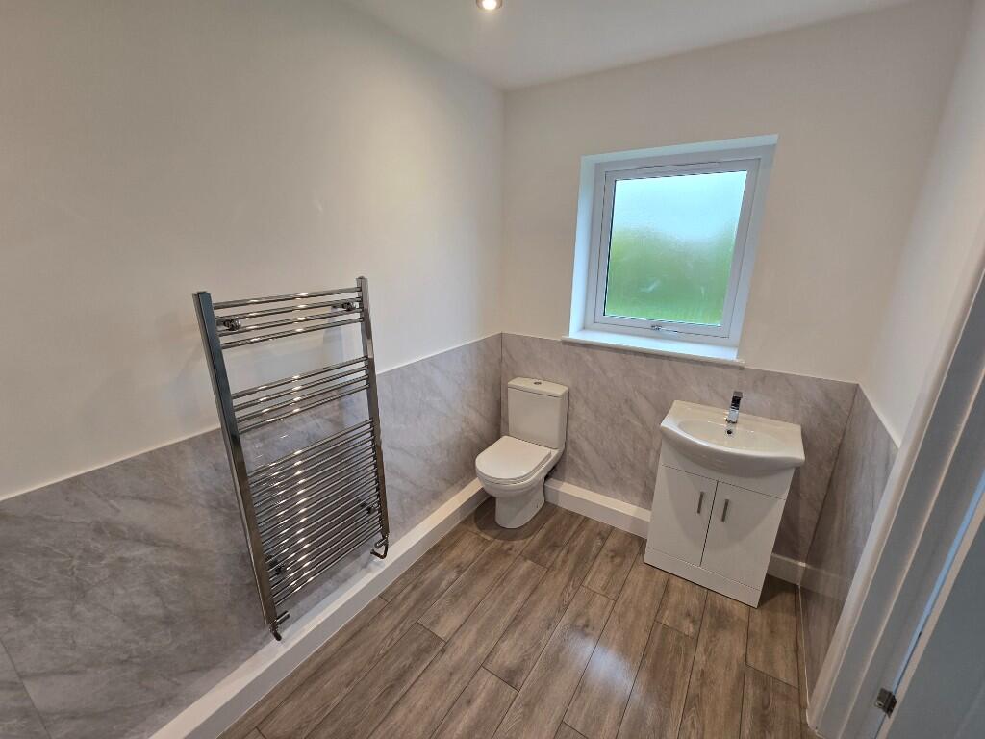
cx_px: 492
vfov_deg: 89.9
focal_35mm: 13
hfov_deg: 106.2
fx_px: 370
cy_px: 370
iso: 50
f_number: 2.2
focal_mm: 2.2
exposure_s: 1/50
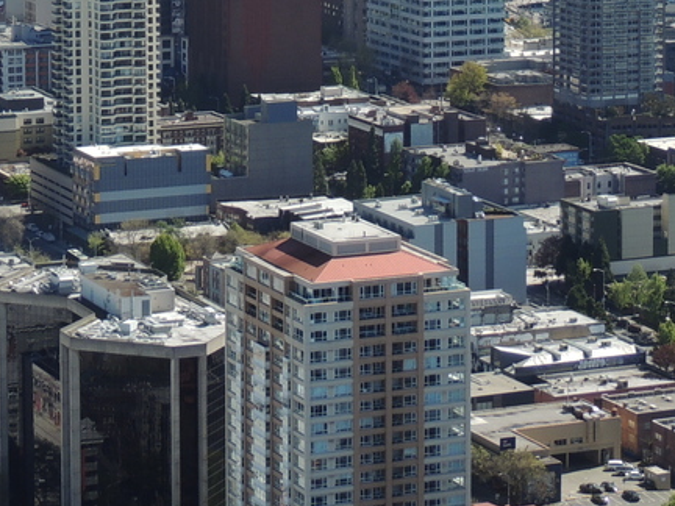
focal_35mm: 148
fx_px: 2886
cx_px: 272
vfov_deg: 9.9
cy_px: -125
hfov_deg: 13.3
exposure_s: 1/800
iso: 100
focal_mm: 8.9
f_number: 3.6
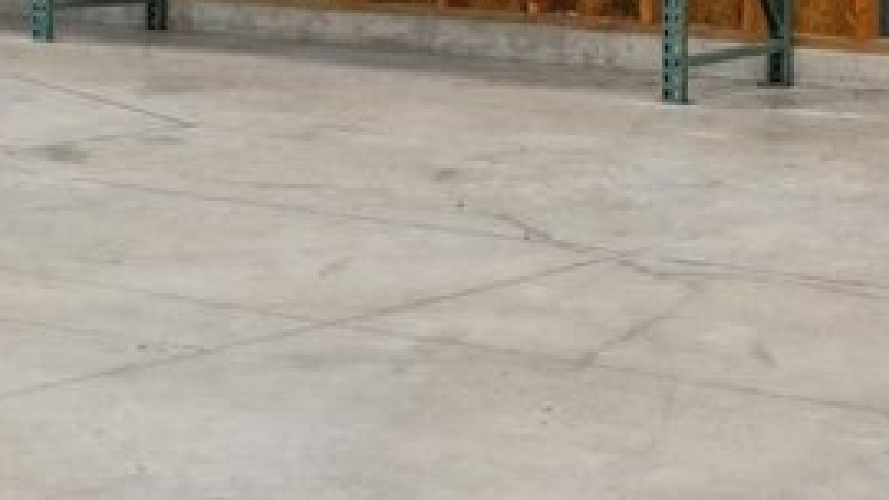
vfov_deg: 9.2
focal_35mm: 127
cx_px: -718
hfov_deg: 14.7
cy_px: -331
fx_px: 2994
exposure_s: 1/13
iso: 400
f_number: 8
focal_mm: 16
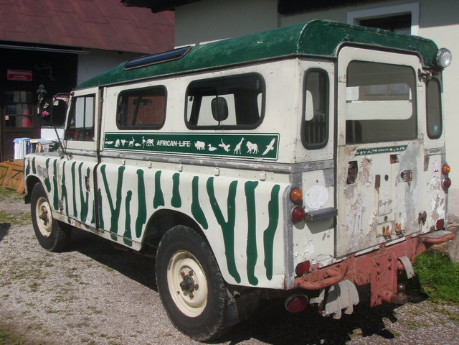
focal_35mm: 38
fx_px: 504
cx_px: 230
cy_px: 172
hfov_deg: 49.0
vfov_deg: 37.7
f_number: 6.3
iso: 80
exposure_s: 1/640
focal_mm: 6.7
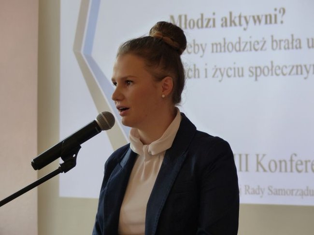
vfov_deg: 7.4
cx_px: 157
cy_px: 118
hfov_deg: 9.8
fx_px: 1824
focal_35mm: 201
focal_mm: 36.2
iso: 160
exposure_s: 1/50
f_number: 2.8
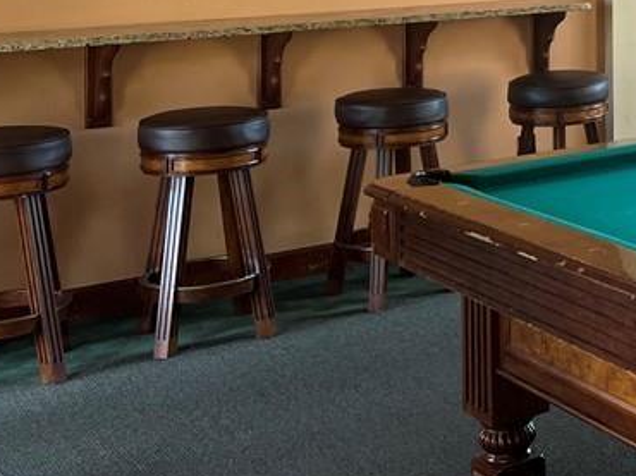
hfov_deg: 23.5
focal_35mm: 72
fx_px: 1322
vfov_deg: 19.4
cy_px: -77
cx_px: 856
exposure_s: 1/121
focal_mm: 5.7
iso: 80
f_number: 1.5
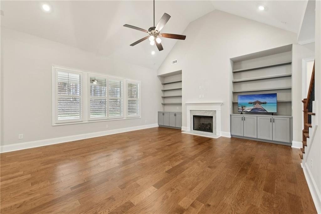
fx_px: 125
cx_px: 160
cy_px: 107
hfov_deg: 104.3
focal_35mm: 14
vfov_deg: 81.1
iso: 400
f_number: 8
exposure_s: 1/6
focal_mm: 14
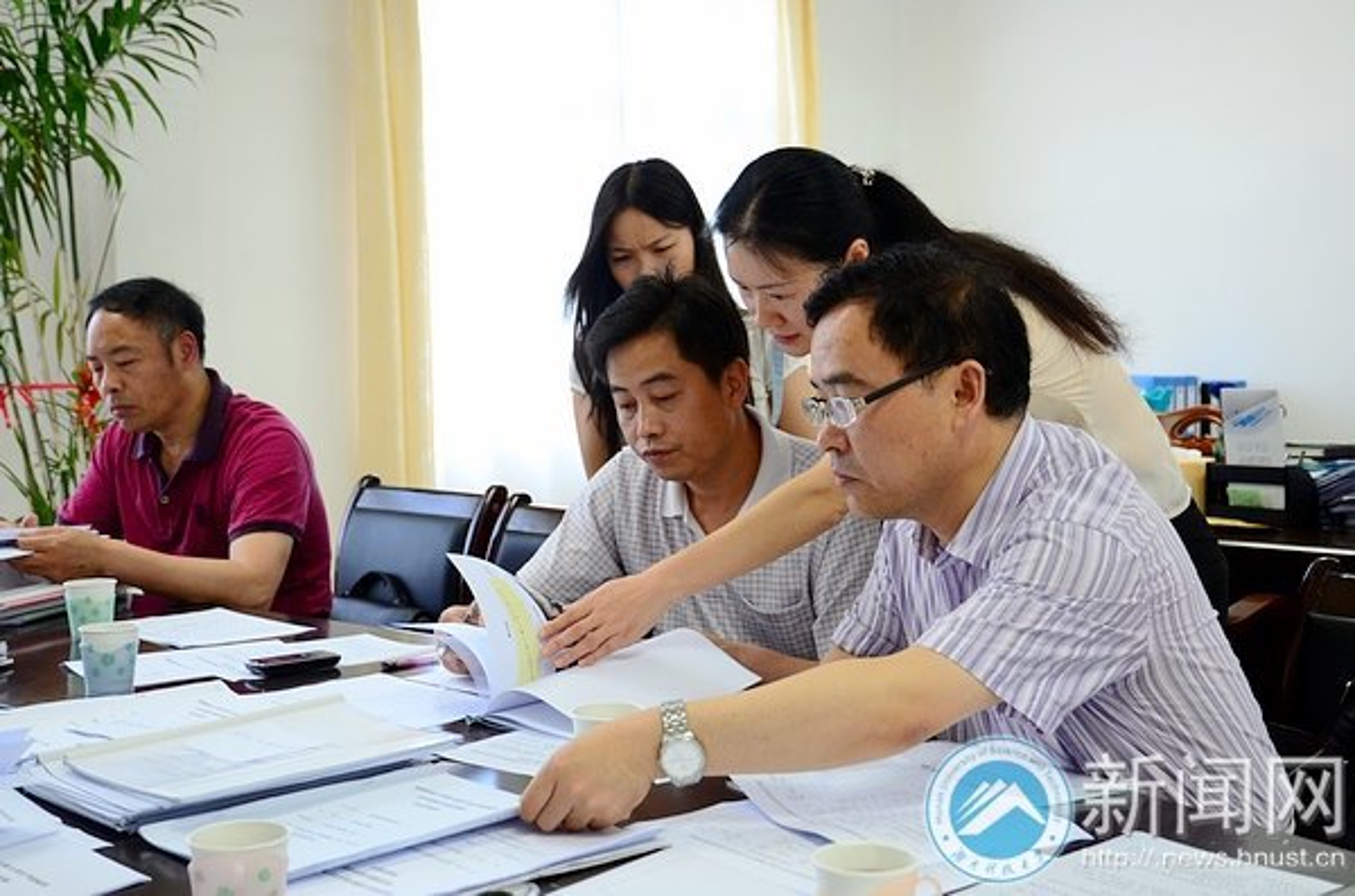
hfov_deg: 43.7
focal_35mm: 45
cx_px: 678
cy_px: 448
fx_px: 1690
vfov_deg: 29.7
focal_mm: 30
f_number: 4.2
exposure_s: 1/50
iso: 800
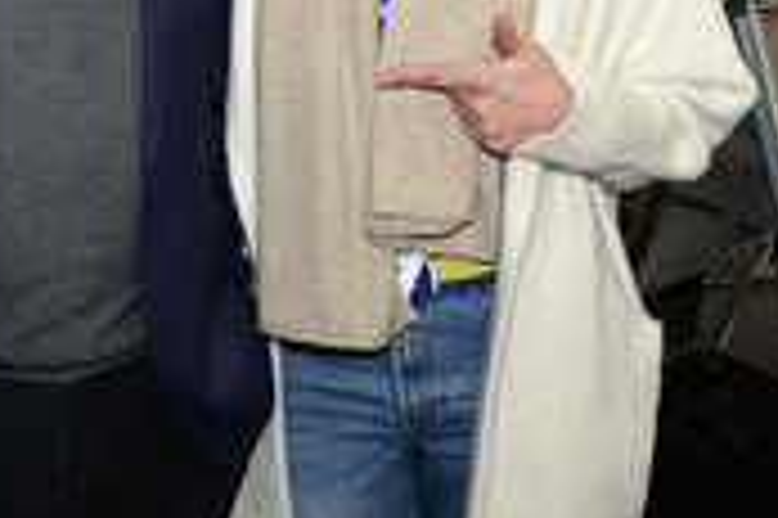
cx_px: 164
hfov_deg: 25.6
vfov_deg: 16.8
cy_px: -86
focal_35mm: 78
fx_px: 1684
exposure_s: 1/200
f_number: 5
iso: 1600
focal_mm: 30
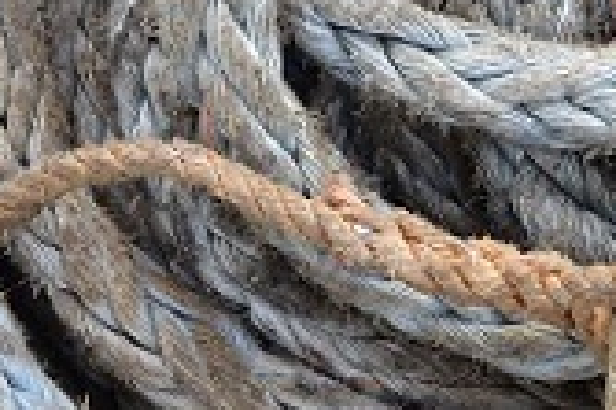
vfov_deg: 10.5
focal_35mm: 130
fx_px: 2222
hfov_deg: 15.2
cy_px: 48
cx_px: 745
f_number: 5
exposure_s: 1/100
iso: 200
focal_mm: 32
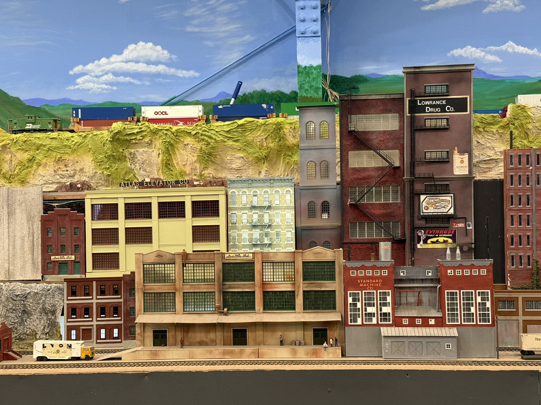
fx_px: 750
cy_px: 202
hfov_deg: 39.7
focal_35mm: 48
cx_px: 270
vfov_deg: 30.3
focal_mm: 6.76
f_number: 1.78
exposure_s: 1/40
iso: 200
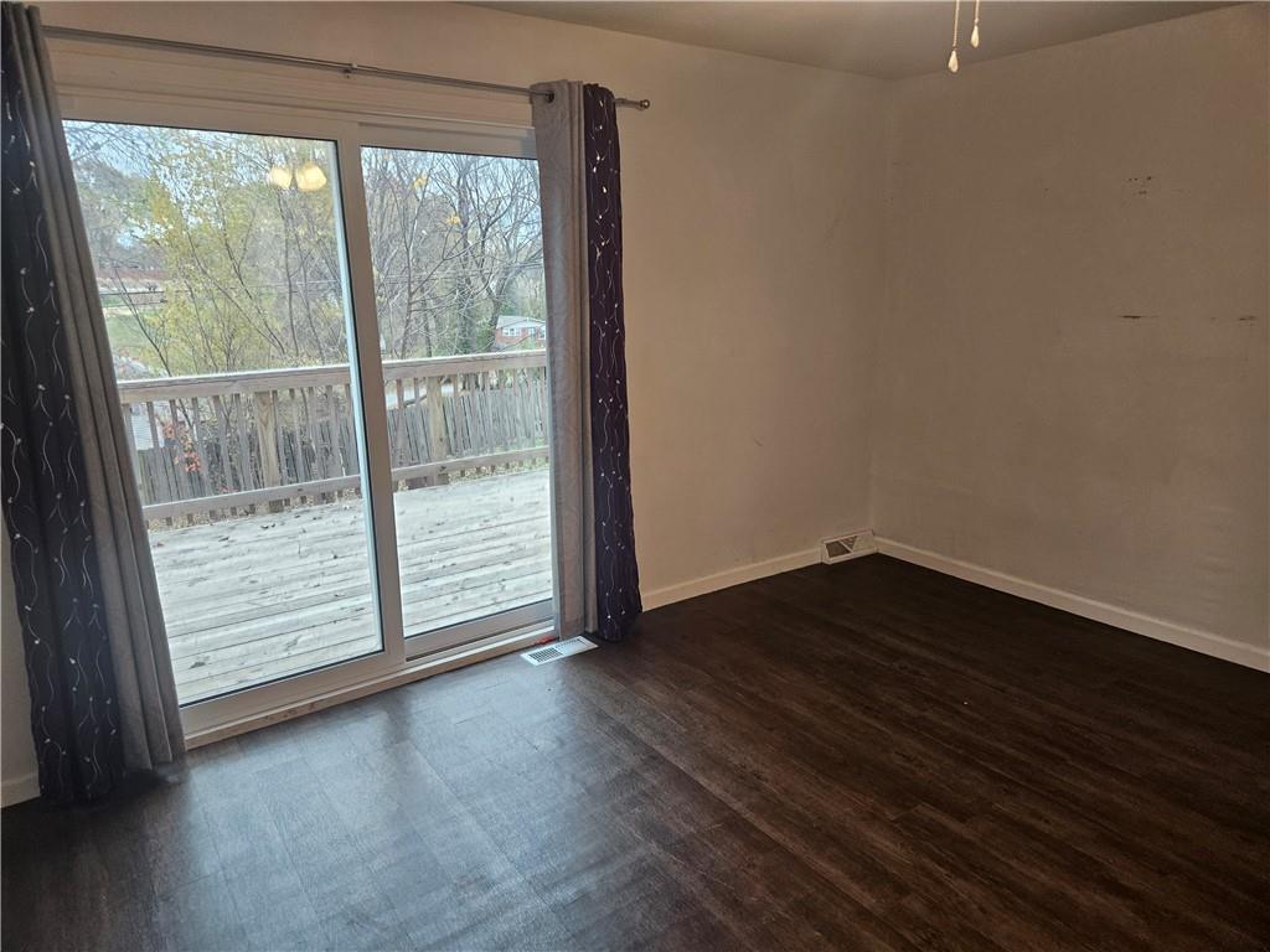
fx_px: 844
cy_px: 476
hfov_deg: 73.9
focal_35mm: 23
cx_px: 635
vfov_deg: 58.9
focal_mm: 5.4
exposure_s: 1/120
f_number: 1.8
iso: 160
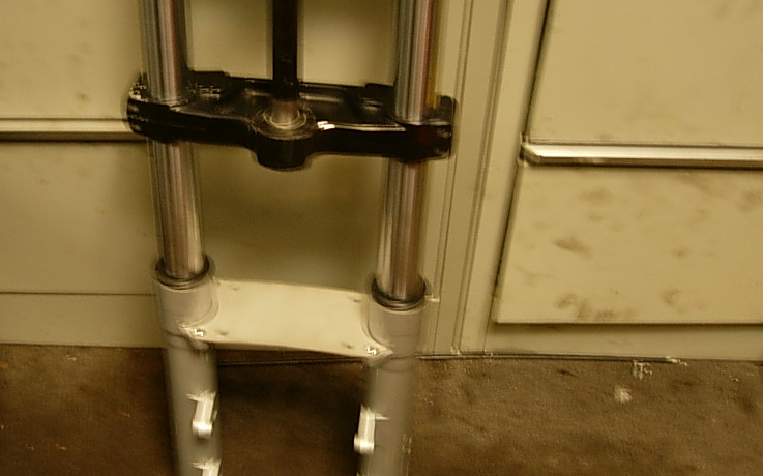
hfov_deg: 36.2
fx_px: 1164
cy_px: 212
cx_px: 315
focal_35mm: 56
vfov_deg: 23.1
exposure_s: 1/3.8
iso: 100
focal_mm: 7.8
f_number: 2.8
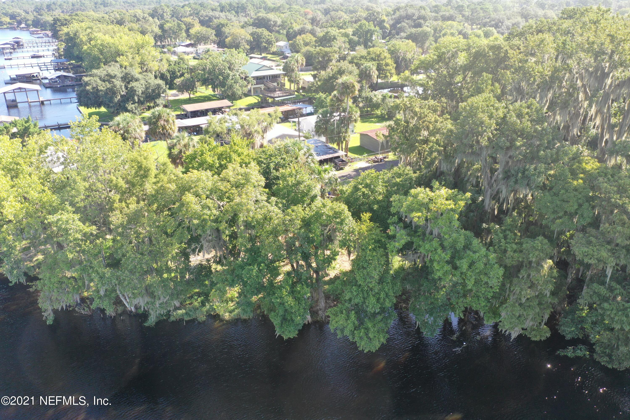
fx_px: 490
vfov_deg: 46.4
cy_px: 210
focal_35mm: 28
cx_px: 315
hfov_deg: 65.5
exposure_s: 1/120
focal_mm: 10.26
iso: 100
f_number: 4.5
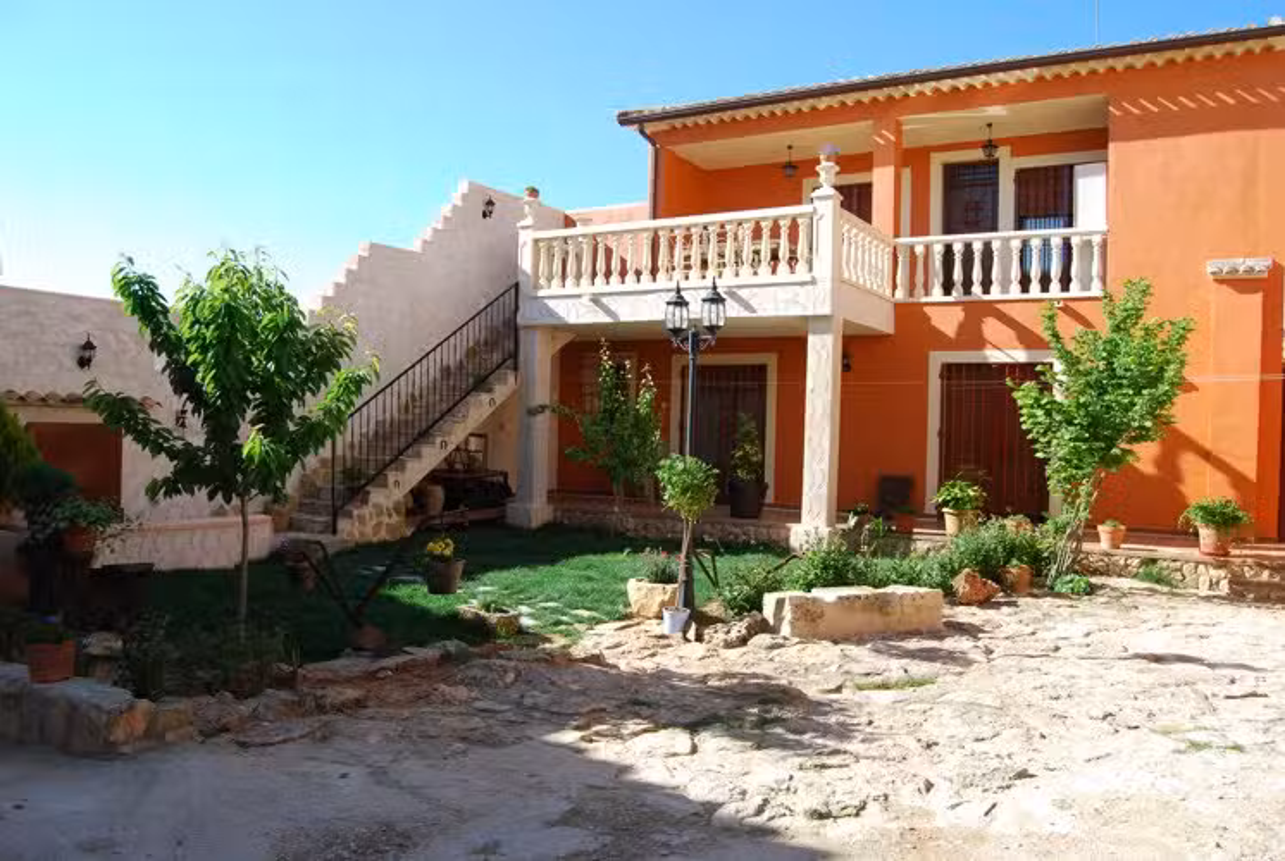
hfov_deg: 67.3
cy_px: 430
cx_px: 642
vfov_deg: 48.1
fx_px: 965
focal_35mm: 27
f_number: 6.3
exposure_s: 1/160
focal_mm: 18
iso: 100
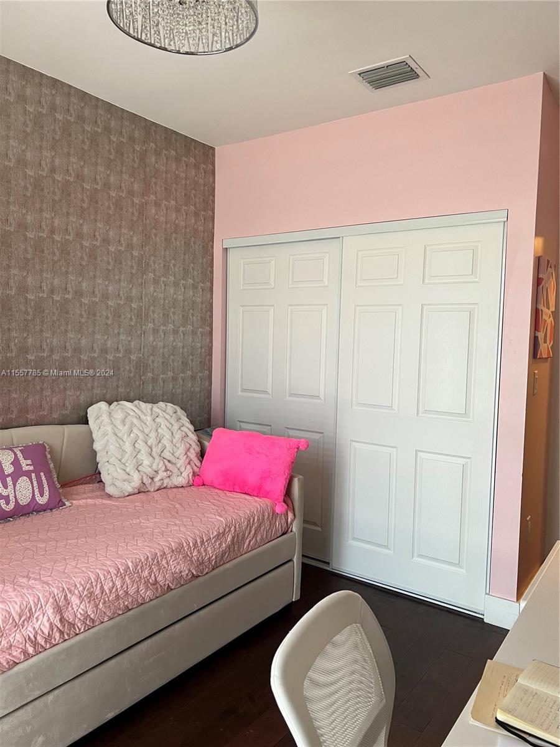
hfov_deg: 53.1
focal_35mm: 26
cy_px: 374
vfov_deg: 67.3
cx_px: 280
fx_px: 561
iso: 125
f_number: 1.5
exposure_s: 1/67
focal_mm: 5.7
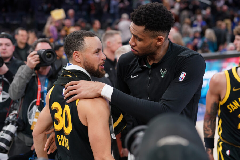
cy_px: 80
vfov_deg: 27.0
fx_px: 333
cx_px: 120
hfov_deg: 39.6
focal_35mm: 50
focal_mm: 50
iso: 800
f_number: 2
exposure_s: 1/800
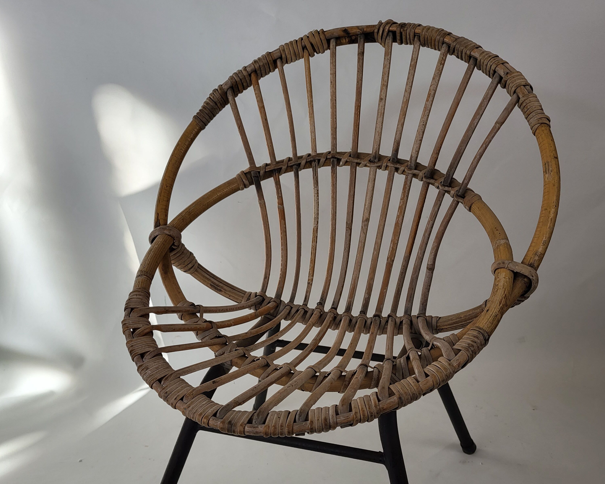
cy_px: 306
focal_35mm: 34
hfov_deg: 52.8
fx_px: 609
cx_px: 303
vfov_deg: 43.0
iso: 40
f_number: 1.8
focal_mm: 5.4
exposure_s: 1/121
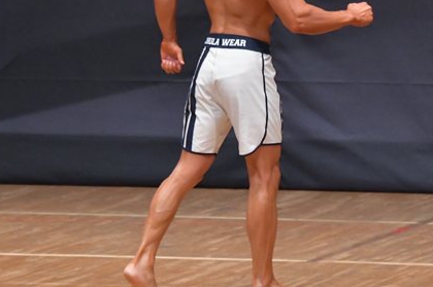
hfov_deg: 3.7
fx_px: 6656
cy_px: 79
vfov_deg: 2.5
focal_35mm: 554
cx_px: 254
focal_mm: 200
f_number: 5.6
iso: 6400
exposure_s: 1/400
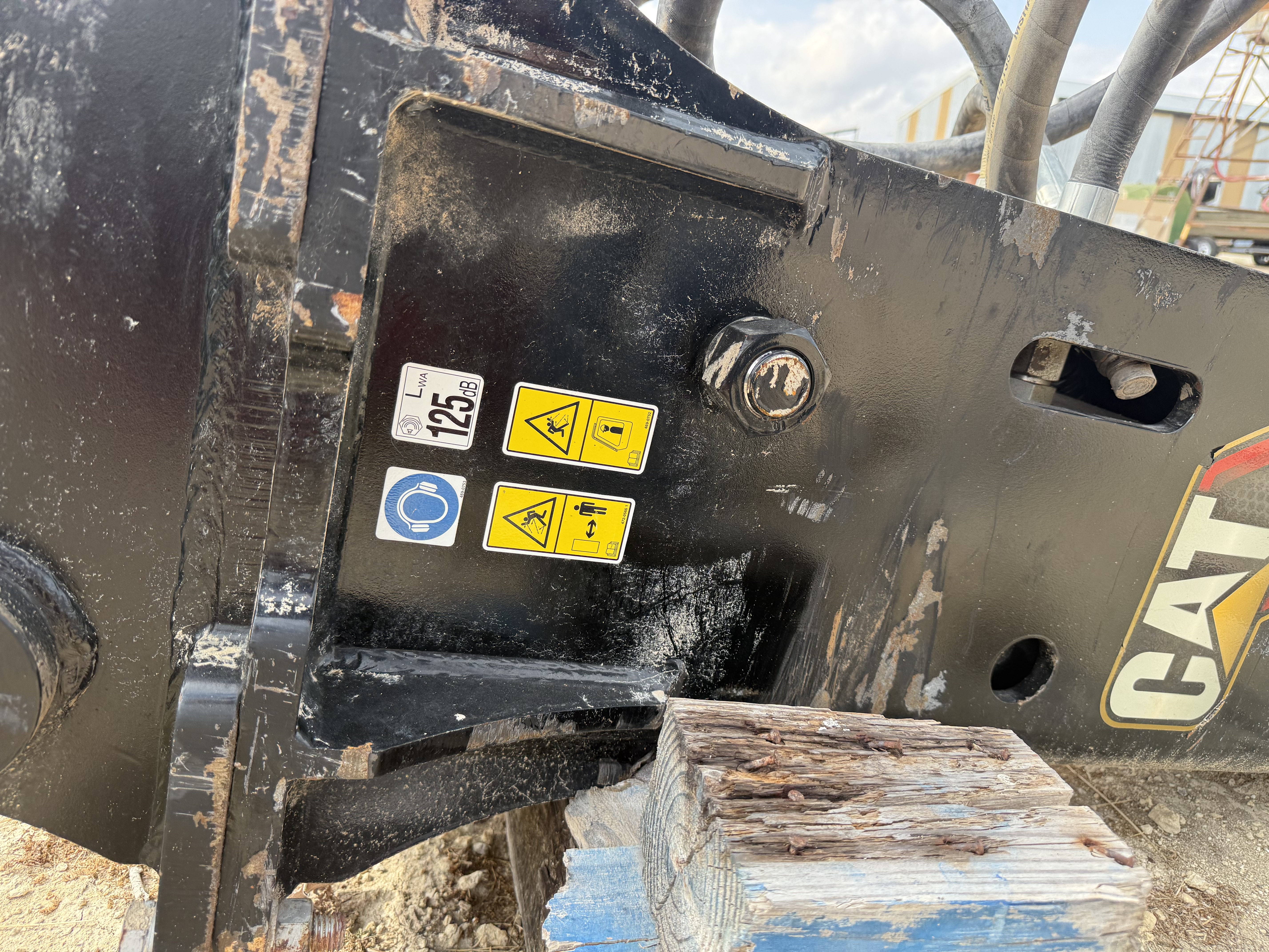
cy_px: 476
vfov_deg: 56.8
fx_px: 880
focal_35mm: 24
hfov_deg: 71.6
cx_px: 634
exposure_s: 1/660
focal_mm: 6.76
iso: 100
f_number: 1.78
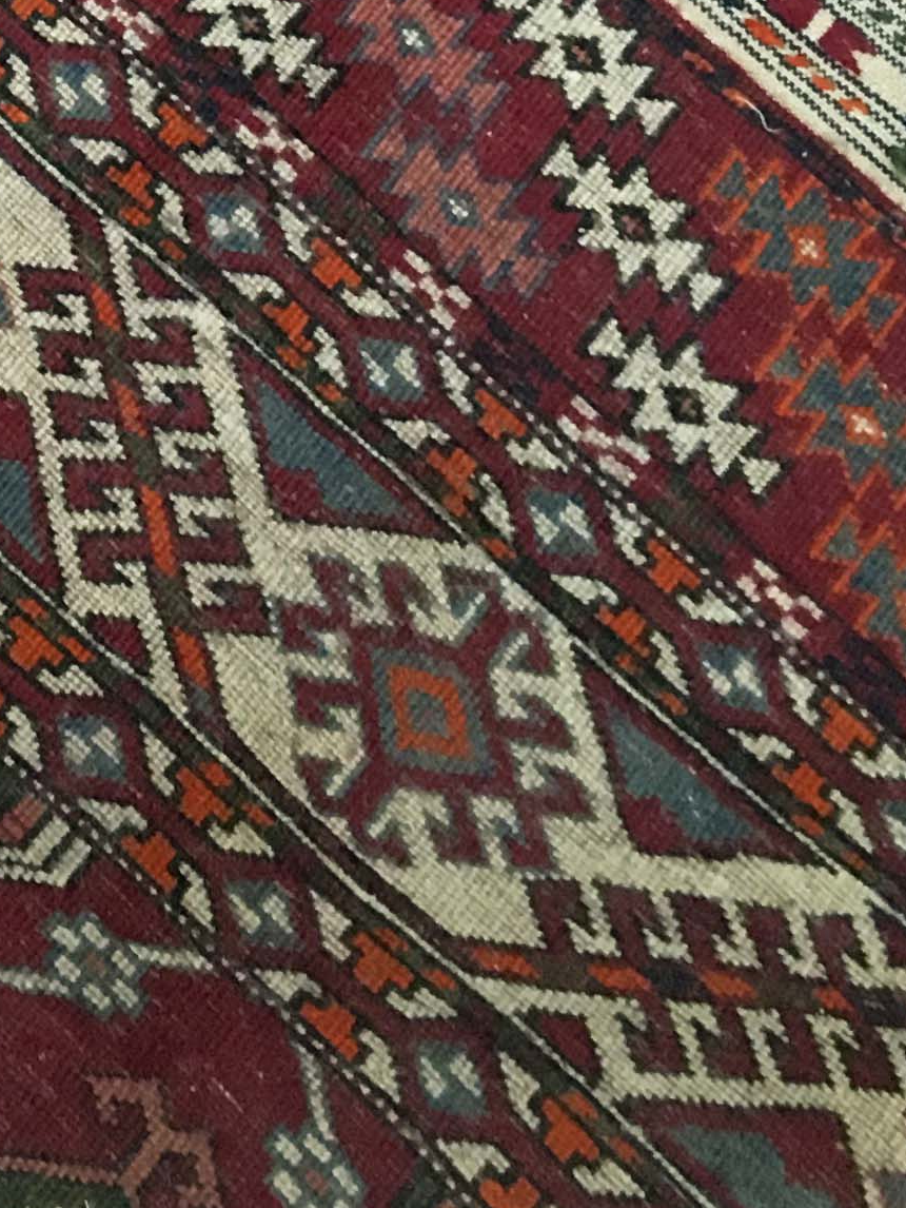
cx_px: -444
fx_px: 3558
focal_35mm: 102
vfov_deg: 17.4
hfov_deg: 13.7
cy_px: -588
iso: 200
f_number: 2.2
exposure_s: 1/20
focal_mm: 4.15
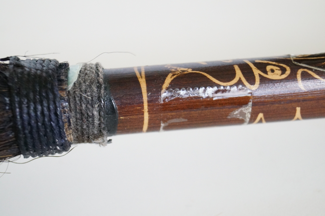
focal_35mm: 82
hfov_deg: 24.7
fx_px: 744
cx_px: 162
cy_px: 108
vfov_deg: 16.5
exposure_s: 1/80
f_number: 5.6
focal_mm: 55
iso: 3200
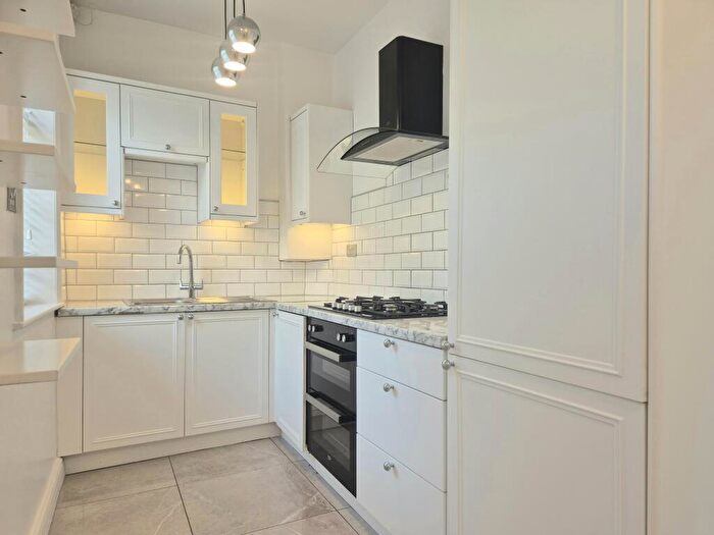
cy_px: 268
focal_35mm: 23
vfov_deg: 58.9
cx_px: 357
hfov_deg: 73.9
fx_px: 474
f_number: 1.8
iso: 80
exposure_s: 1/182
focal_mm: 5.4
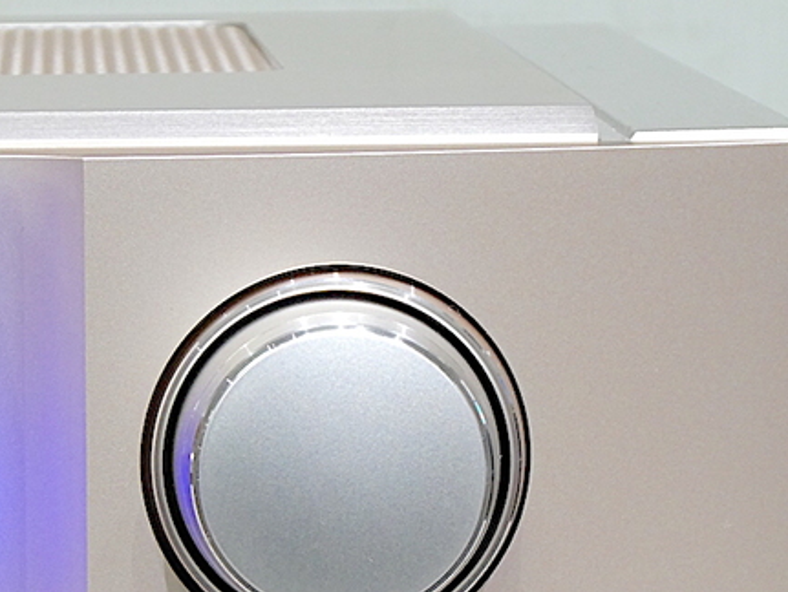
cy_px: 521
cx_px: 20
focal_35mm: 336
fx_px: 7655
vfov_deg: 4.4
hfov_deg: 5.9
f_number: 5.4
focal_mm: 27.1
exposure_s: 1/8
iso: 200
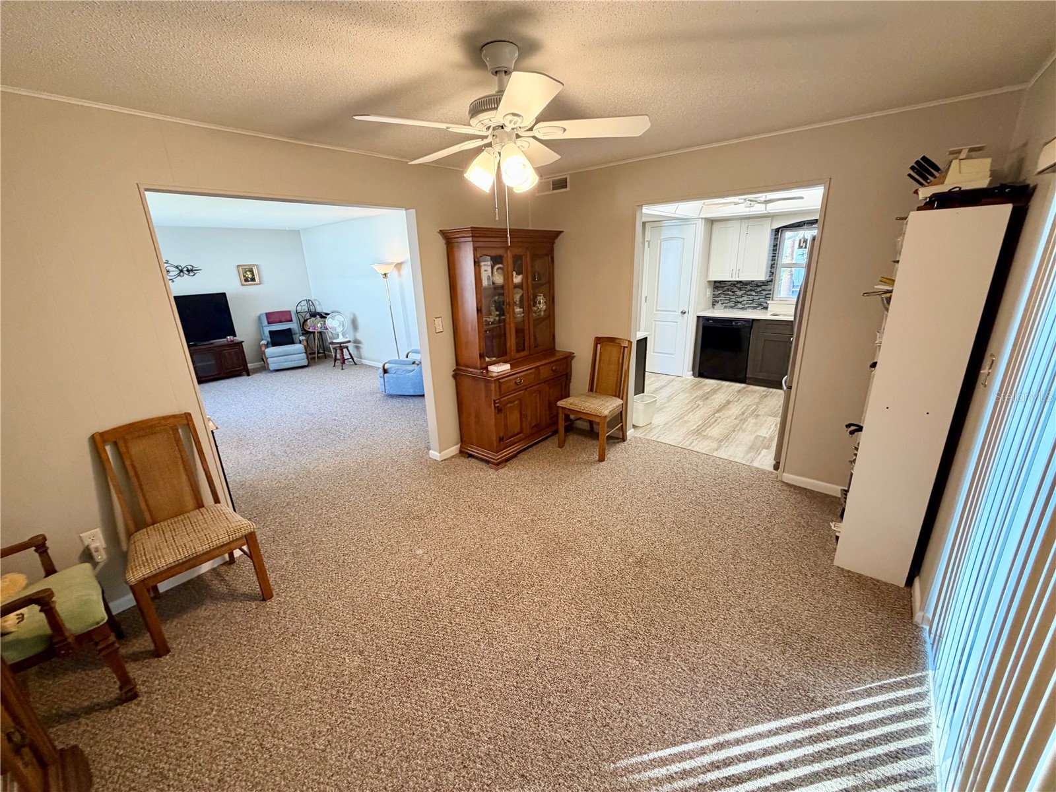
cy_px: 396
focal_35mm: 14
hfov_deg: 102.1
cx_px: 528
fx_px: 427
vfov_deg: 85.7
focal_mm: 2.22
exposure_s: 1/60
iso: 200
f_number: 2.2
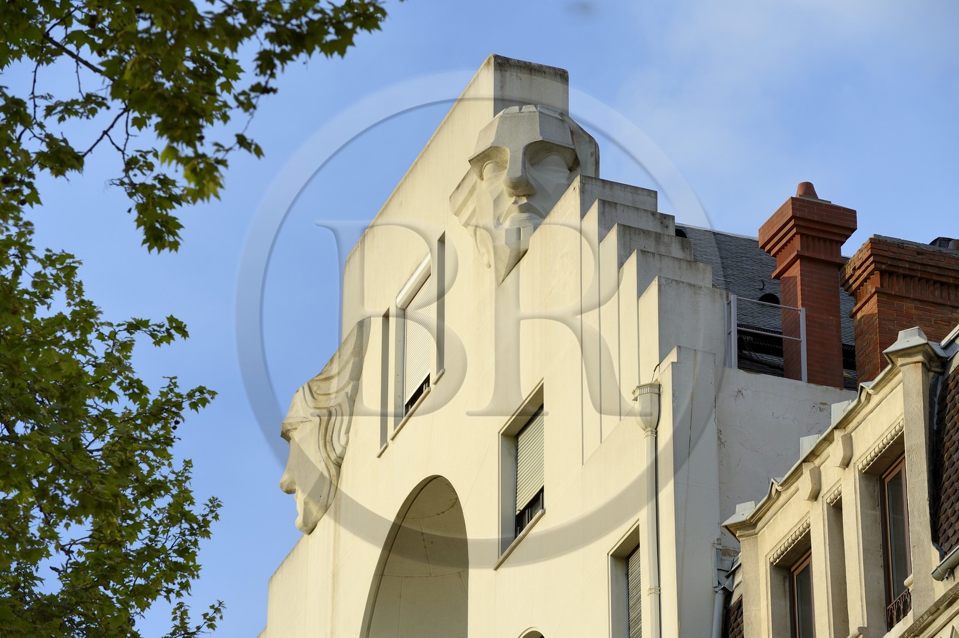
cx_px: 480
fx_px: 4658
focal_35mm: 175
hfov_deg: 11.8
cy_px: 319
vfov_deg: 7.8
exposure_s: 1/400
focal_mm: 175
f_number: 9
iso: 200
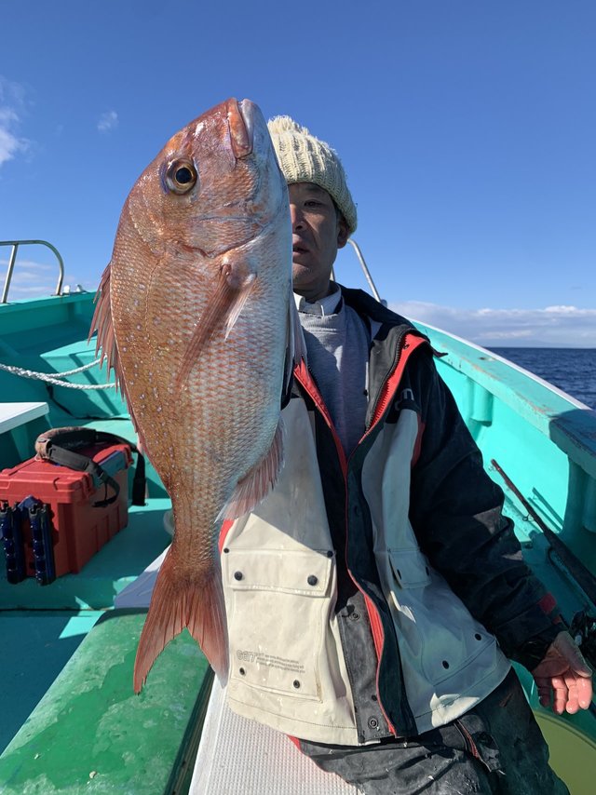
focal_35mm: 26
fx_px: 597
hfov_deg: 53.0
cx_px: 298
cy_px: 398
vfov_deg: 67.3
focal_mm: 4.25
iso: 25
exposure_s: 1/2421
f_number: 1.8
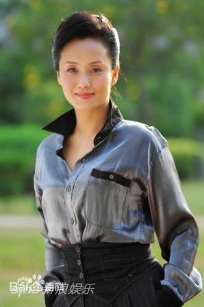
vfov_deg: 11.0
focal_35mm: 188
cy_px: 154
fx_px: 1596
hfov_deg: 7.3
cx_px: 102
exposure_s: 1/350
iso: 160
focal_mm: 125
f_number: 2.8
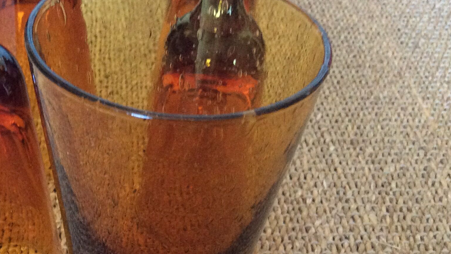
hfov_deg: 34.7
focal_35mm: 59
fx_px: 706
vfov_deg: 19.9
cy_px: 245
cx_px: 117
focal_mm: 3.3
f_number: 2.4
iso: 250
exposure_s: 1/25
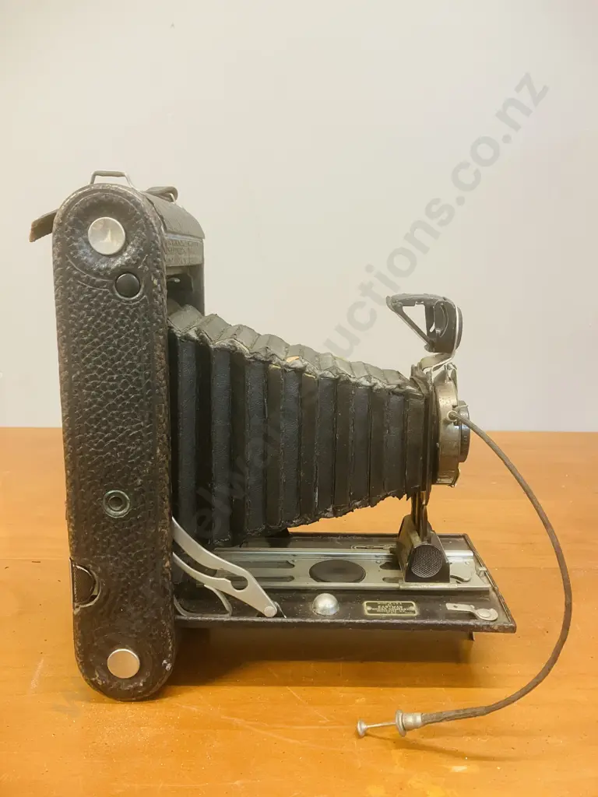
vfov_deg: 63.4
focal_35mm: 28
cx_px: 299
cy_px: 398
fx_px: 645
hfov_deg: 49.7
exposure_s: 1/33
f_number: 1.8
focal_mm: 3.99
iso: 250
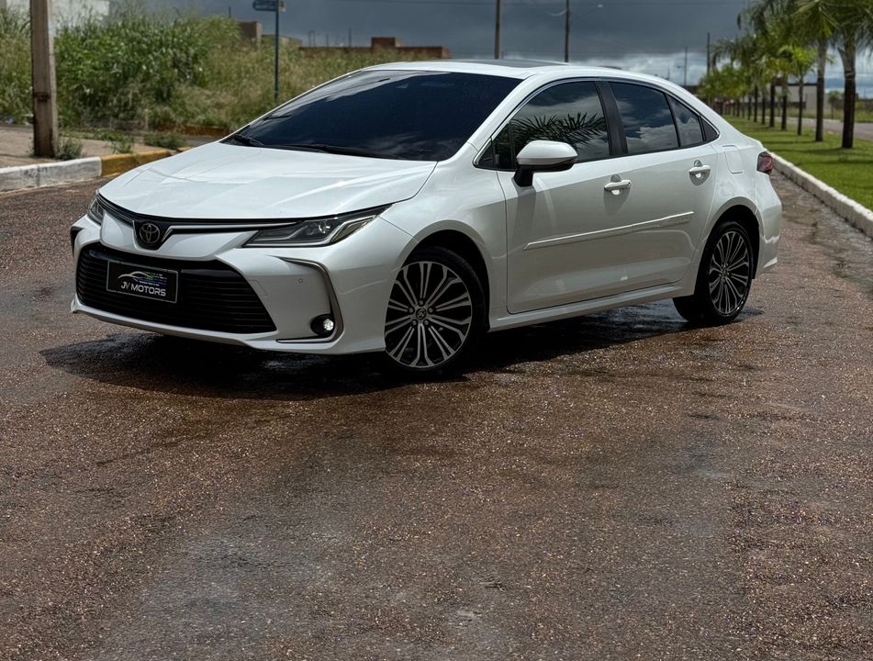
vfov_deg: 30.4
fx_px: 1215
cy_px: 330
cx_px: 436
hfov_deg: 39.5
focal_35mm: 48
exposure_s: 1/9009
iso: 80
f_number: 1.78
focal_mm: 6.76
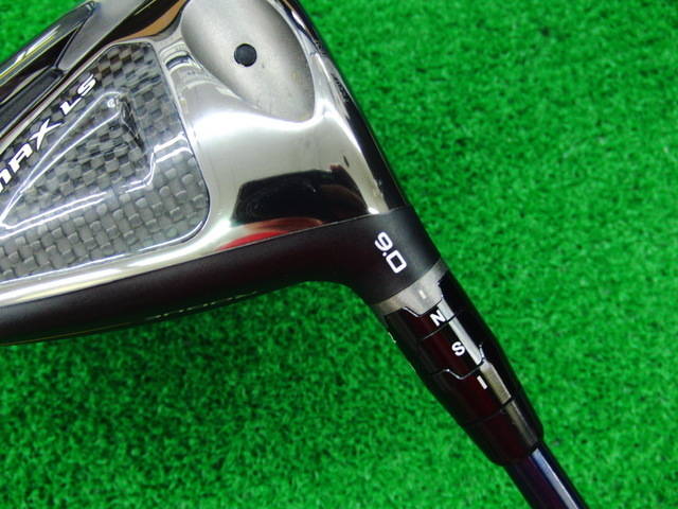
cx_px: 339
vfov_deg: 38.7
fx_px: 725
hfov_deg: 50.1
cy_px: 254
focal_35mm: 37
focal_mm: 6.42
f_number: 3.6
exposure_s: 1/25
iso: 400
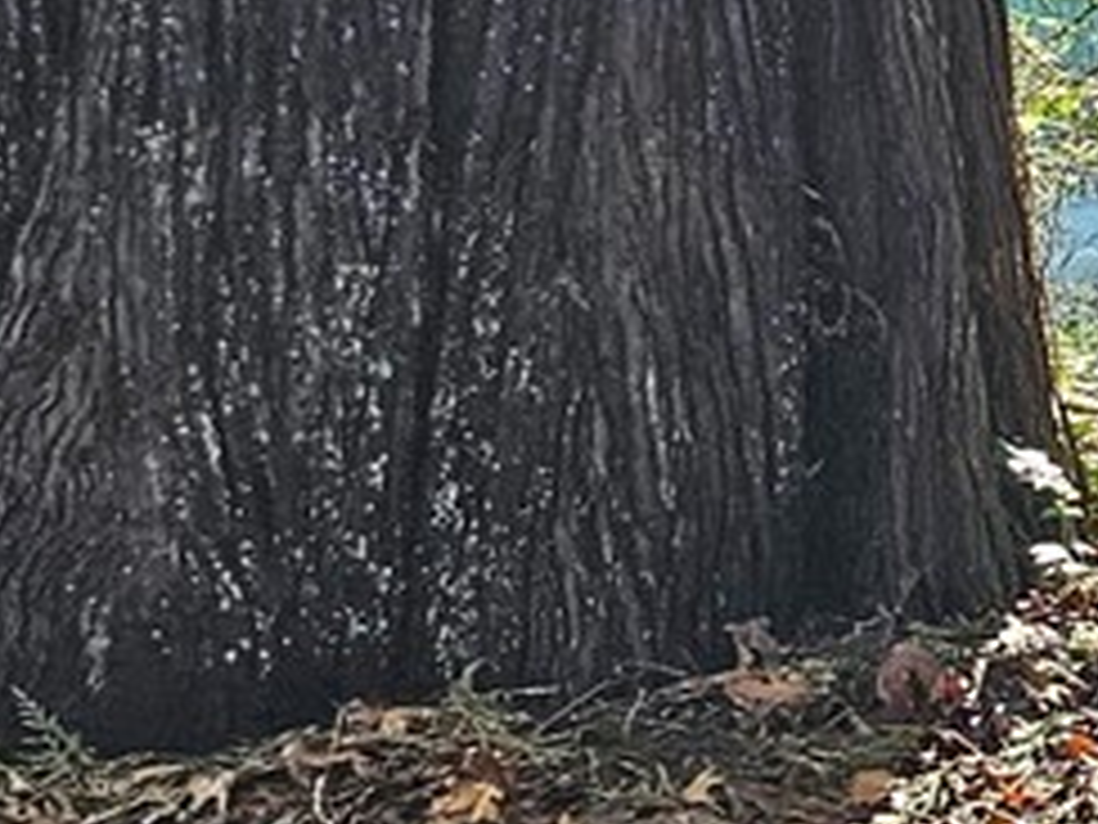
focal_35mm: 151
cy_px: -117
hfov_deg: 9.8
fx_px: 4790
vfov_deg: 9.7
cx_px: 3352
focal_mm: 6.3
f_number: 1.7
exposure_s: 1/120
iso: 160
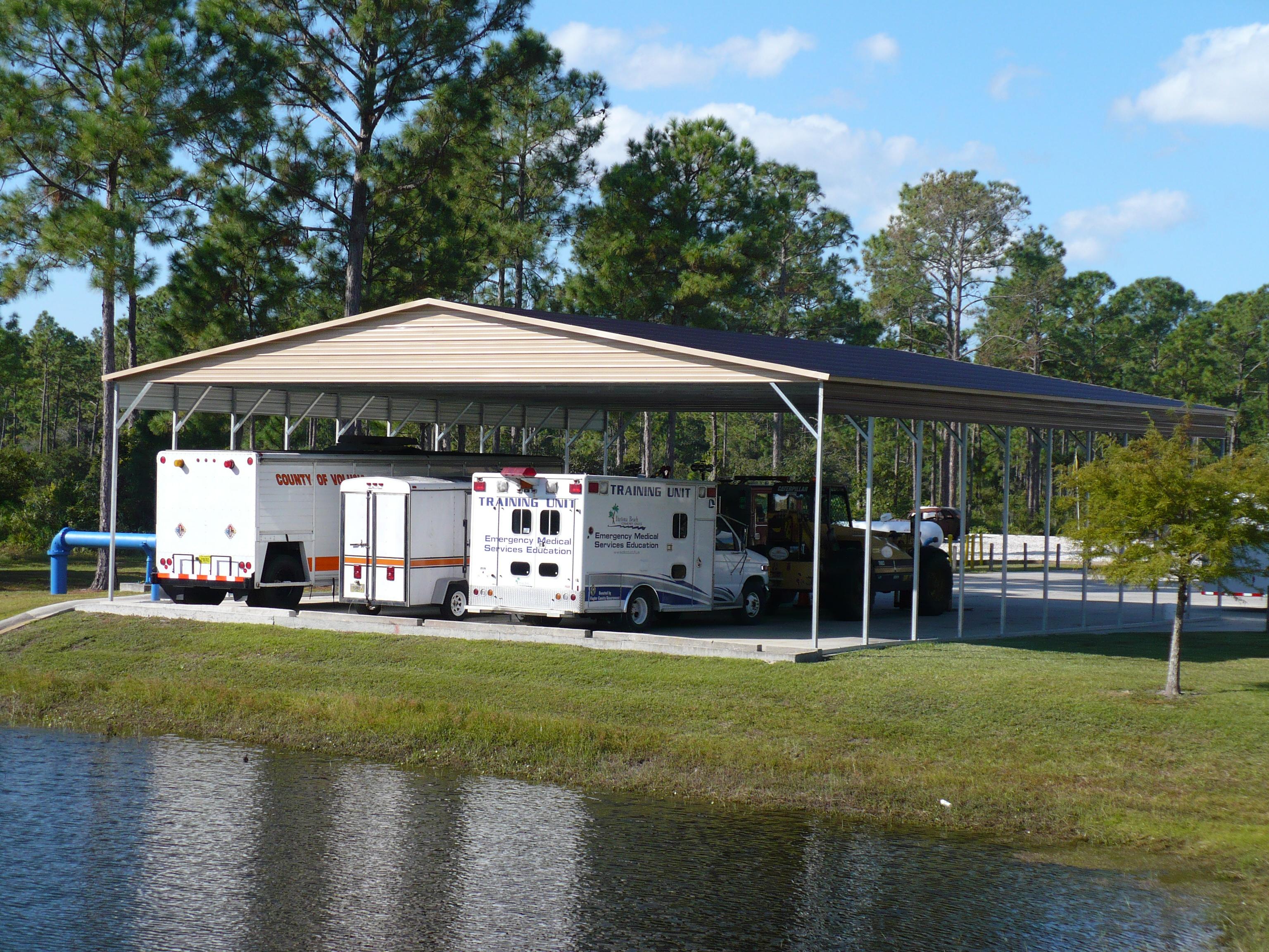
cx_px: 634
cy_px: 476
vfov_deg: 21.3
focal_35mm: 69
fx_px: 2529
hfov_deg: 28.2
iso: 100
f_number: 3.2
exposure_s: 1/1000
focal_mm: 11.4
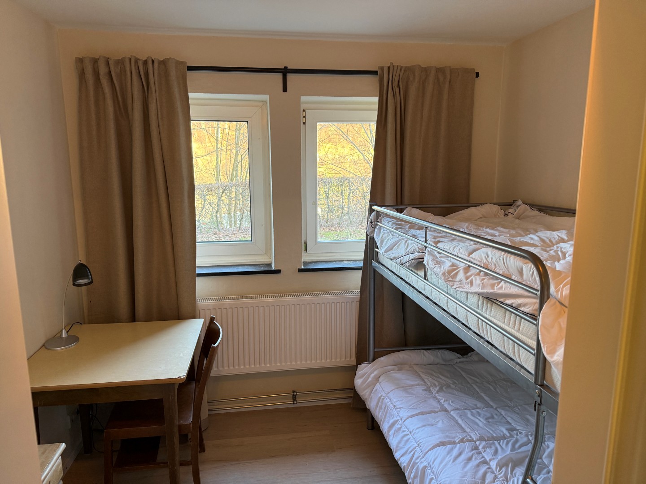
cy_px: 242
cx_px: 323
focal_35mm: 24
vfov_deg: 56.8
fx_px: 448
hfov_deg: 71.6
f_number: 1.78
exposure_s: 1/60
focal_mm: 6.76
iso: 200
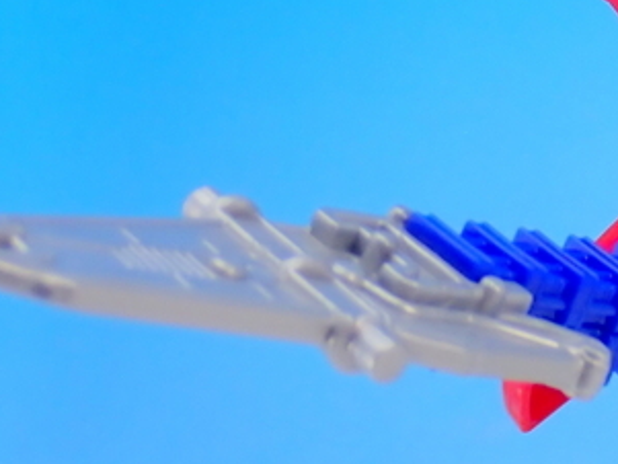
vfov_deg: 8.7
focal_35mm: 170
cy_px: 117
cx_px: 864
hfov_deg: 11.3
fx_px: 3036
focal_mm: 9.01
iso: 100
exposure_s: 1/1.6
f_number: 13
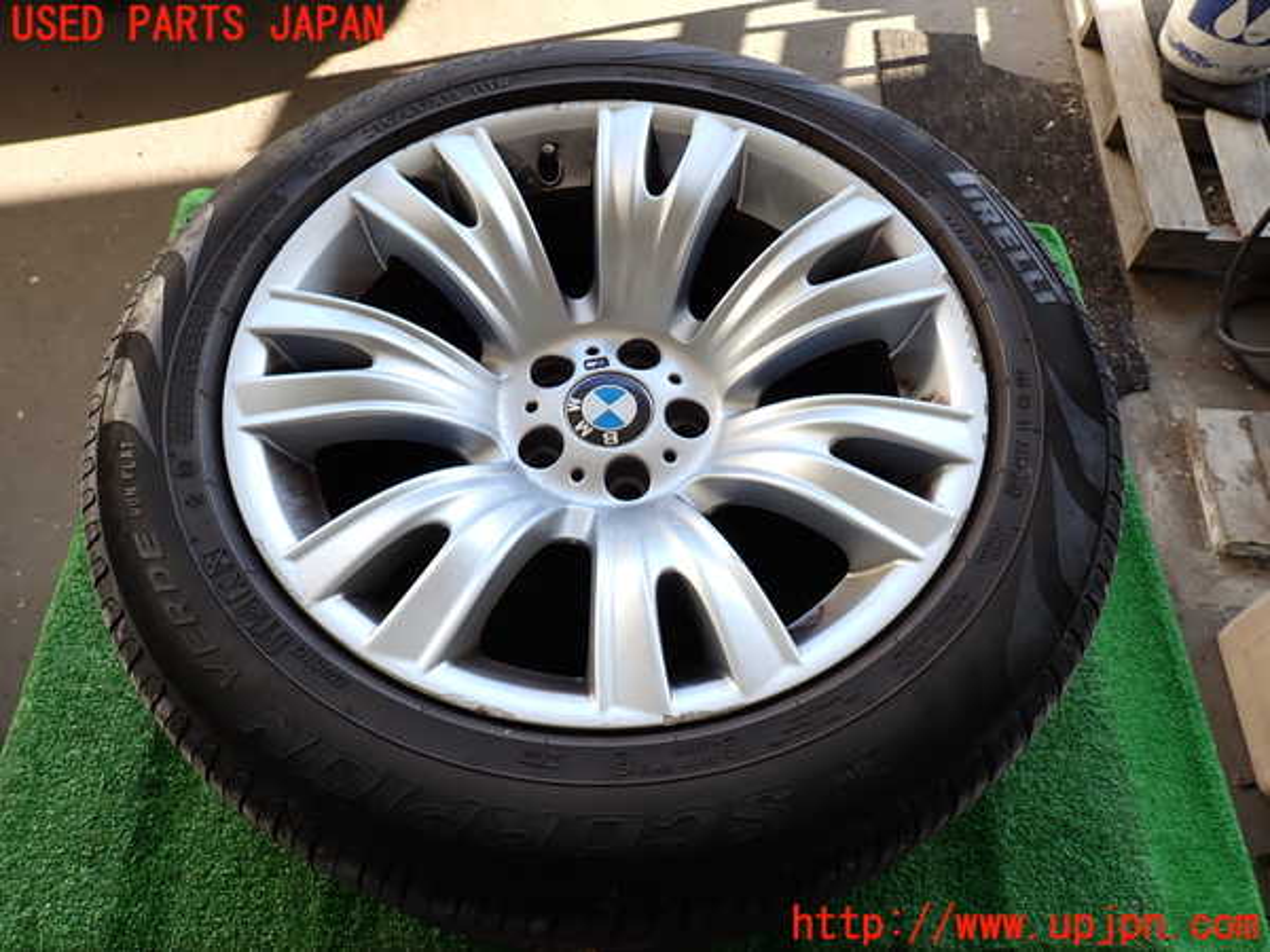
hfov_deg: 69.4
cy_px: 476
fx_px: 917
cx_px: 635
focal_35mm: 25
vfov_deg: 54.9
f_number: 2.8
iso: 100
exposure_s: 1/80
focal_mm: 4.5
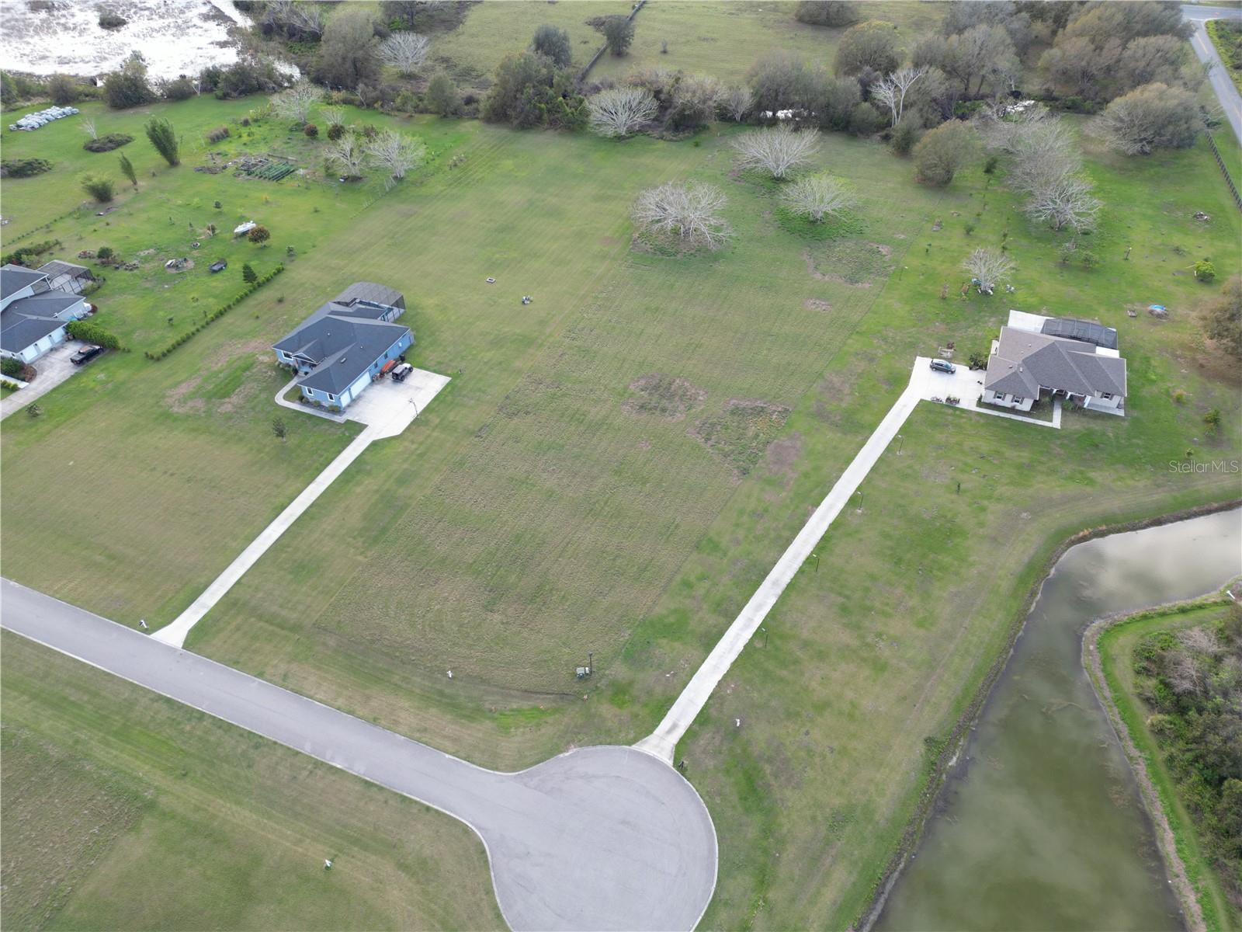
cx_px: 621
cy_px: 466
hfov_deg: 71.6
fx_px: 861
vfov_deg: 56.8
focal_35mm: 24
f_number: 1.7
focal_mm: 6.72
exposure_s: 1/320
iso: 100
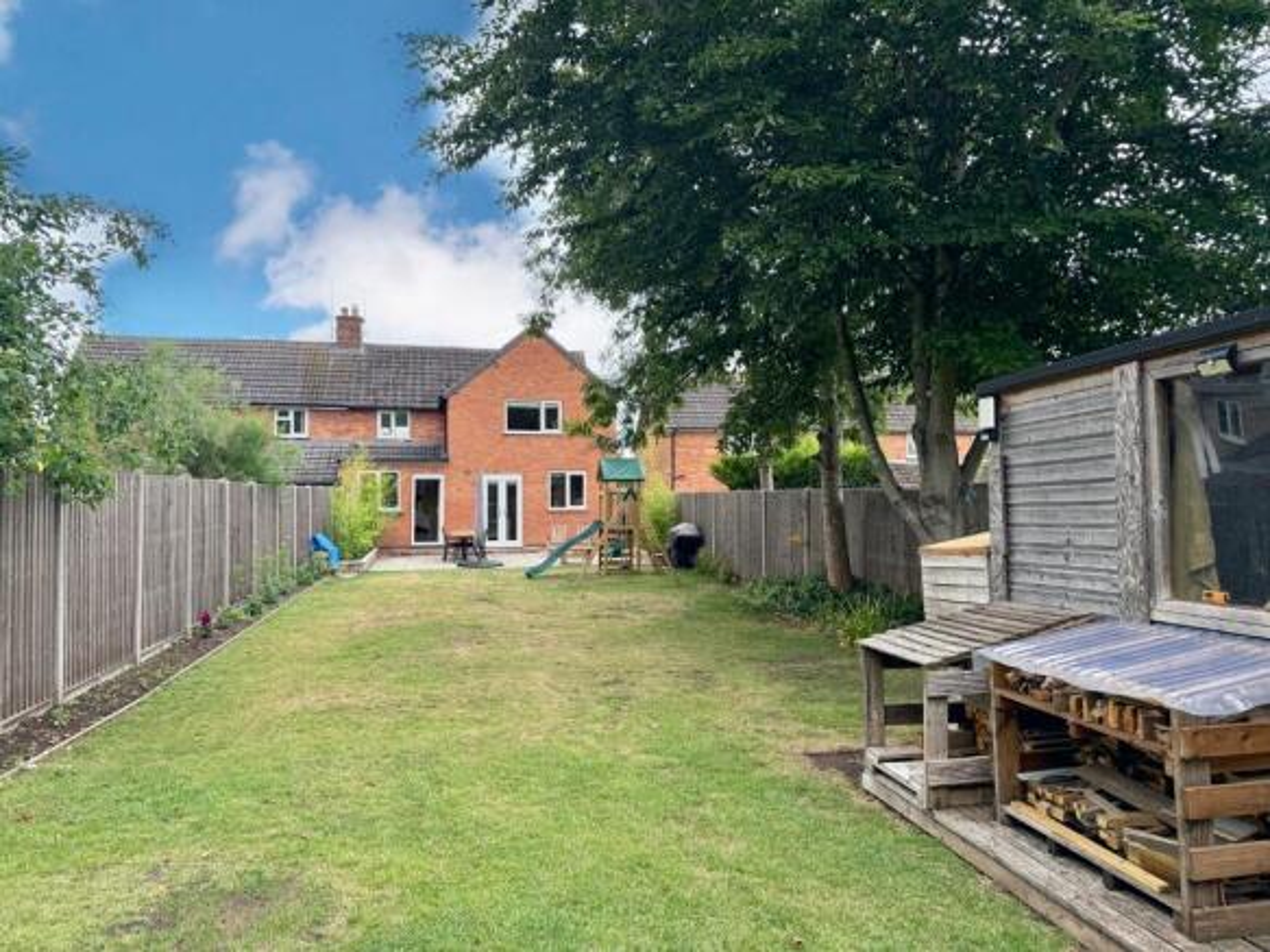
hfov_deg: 71.6
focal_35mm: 24
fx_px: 880
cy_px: 476
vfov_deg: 56.8
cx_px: 635
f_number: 1.78
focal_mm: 6.76
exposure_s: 1/1032
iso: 100
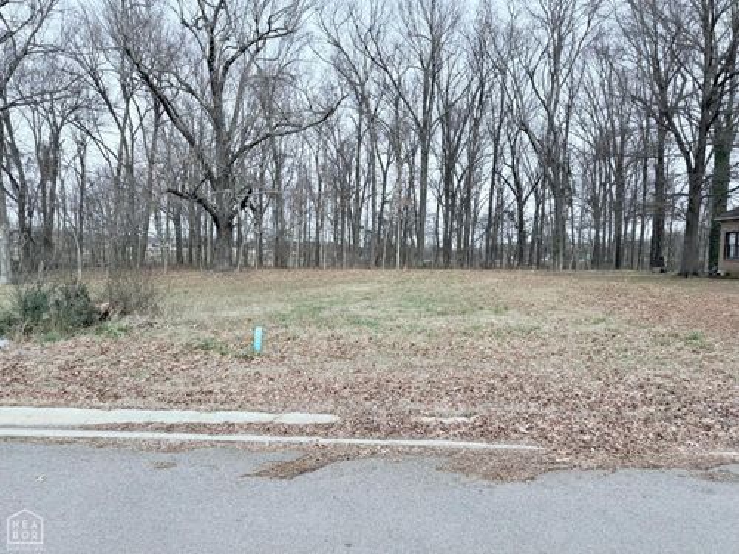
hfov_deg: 71.6
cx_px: 370
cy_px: 277
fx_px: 512
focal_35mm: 24
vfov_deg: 56.8
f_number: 1.78
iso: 80
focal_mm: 6.76
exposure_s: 1/2000
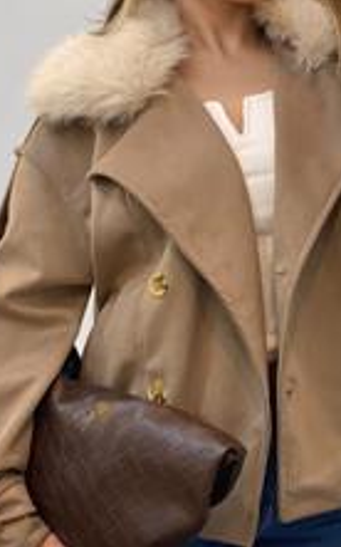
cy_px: 189
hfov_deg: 12.7
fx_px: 1533
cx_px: 230
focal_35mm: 103
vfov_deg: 20.1
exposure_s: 1/100
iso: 100
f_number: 2
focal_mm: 6
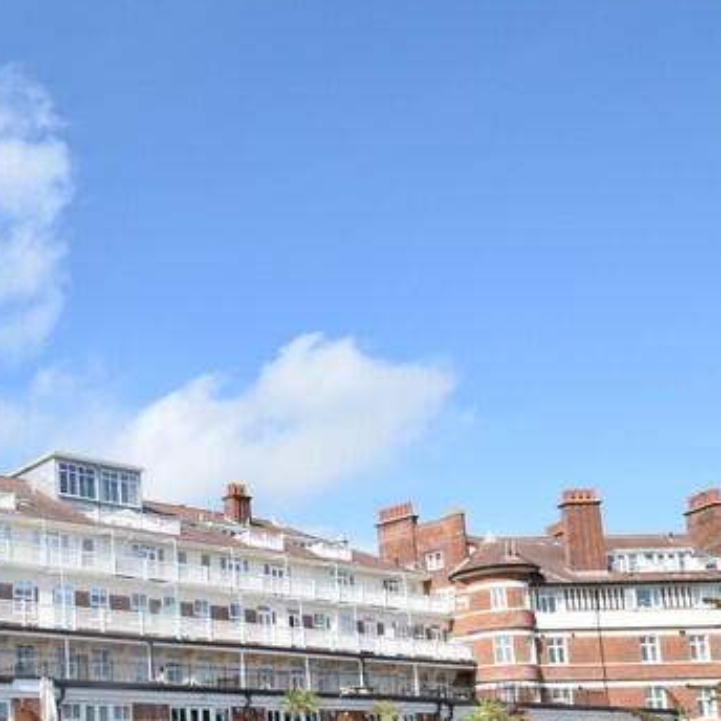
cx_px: -96
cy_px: 659
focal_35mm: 38
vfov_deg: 40.3
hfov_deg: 36.2
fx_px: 895
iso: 800
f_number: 13
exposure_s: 1/500
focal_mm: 10
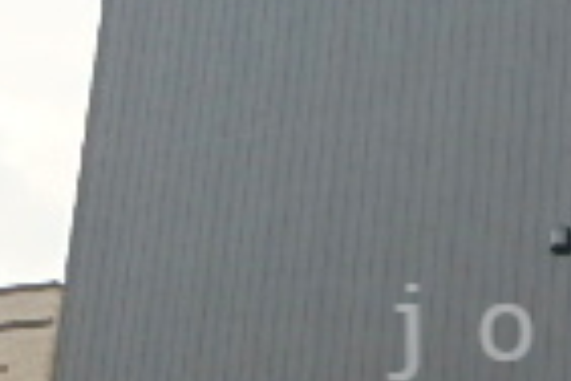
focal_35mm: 99
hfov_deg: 19.5
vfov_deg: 13.7
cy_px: 332
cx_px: 664
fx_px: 1570
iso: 125
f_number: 3.5
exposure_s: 1/125
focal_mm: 3.7
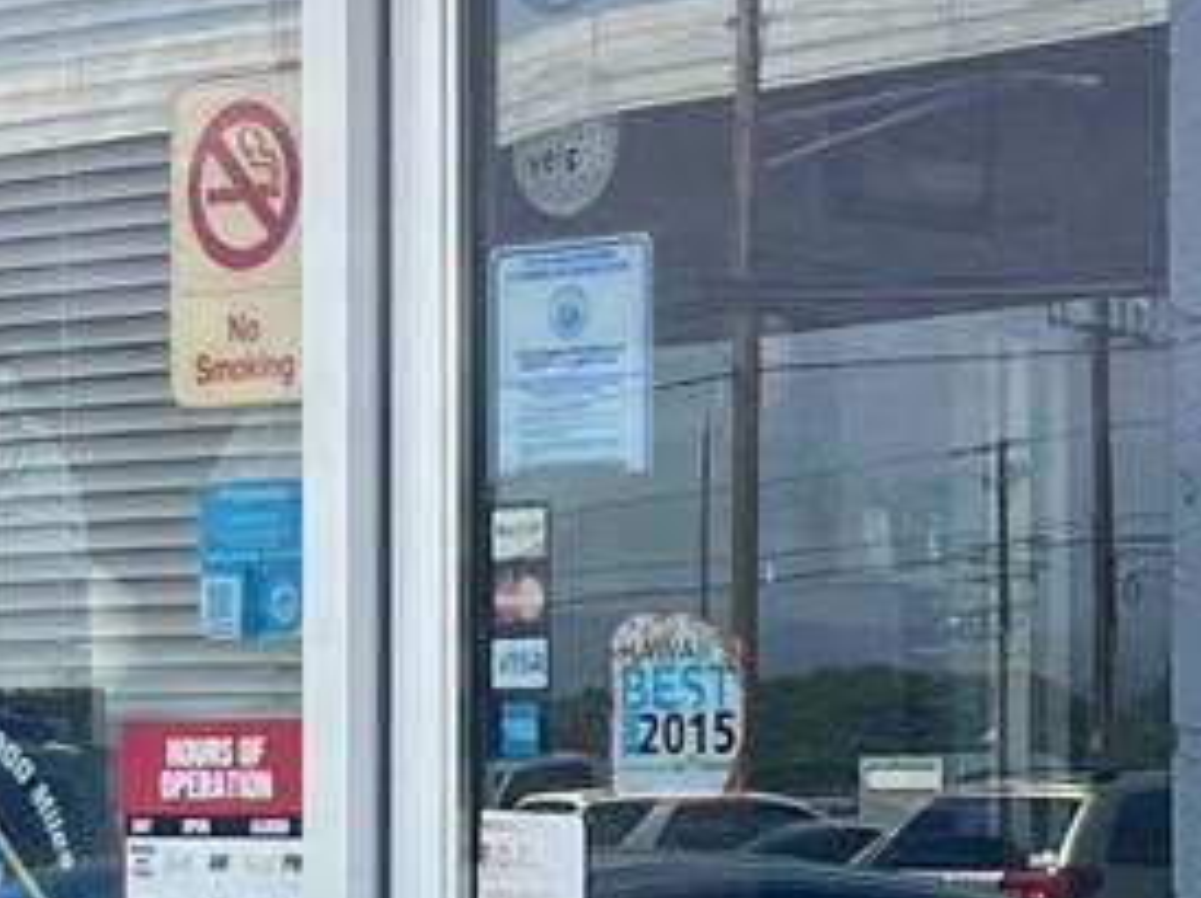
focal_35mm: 152
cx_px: 793
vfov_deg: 9.7
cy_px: 793
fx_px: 5269
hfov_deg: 13.0
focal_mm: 5.7
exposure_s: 1/1266
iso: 50
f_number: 1.5
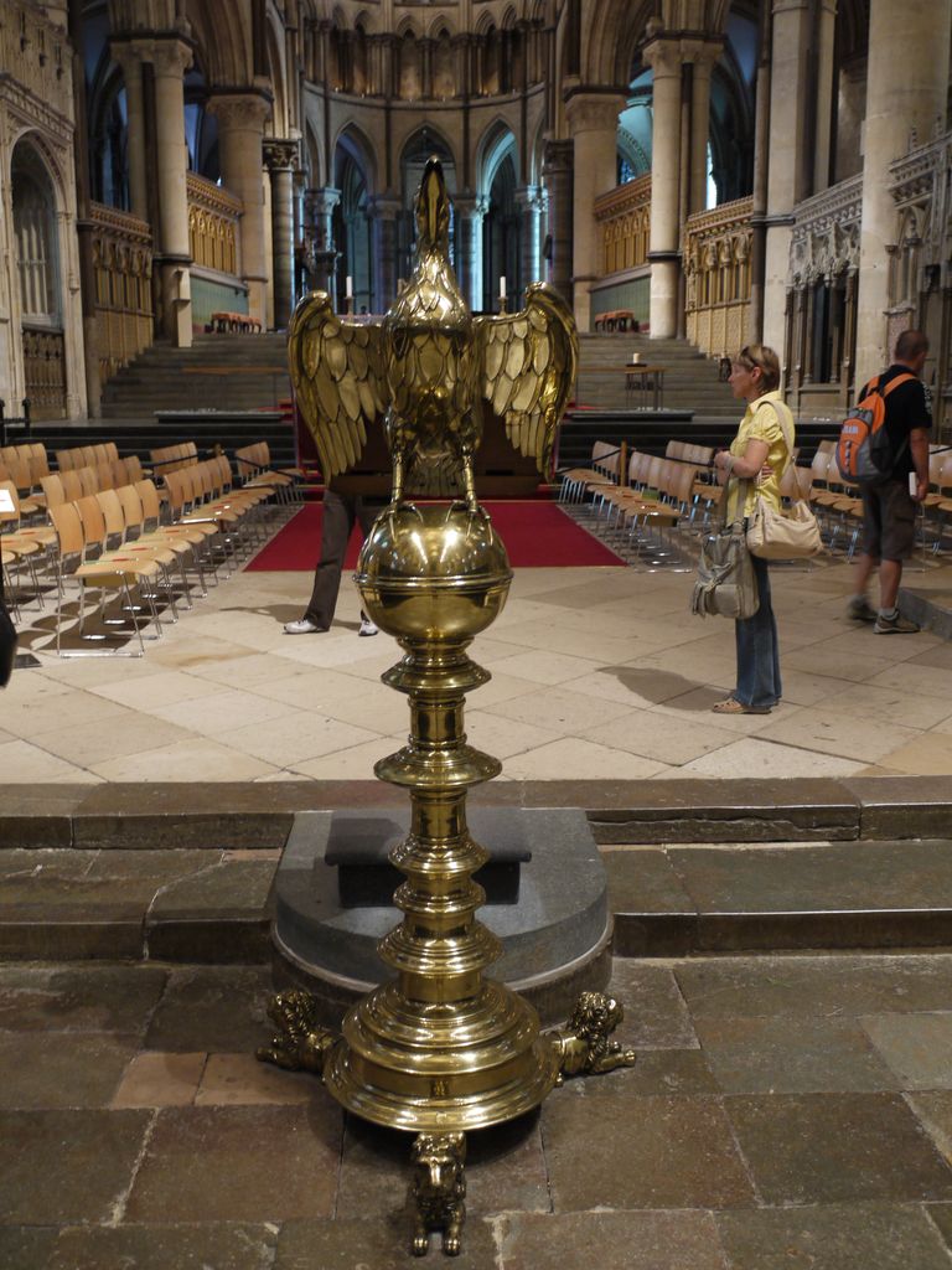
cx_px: 476
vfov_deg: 51.4
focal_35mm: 36
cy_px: 635
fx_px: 1320
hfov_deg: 39.7
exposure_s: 1/8
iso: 400
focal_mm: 18
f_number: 3.9
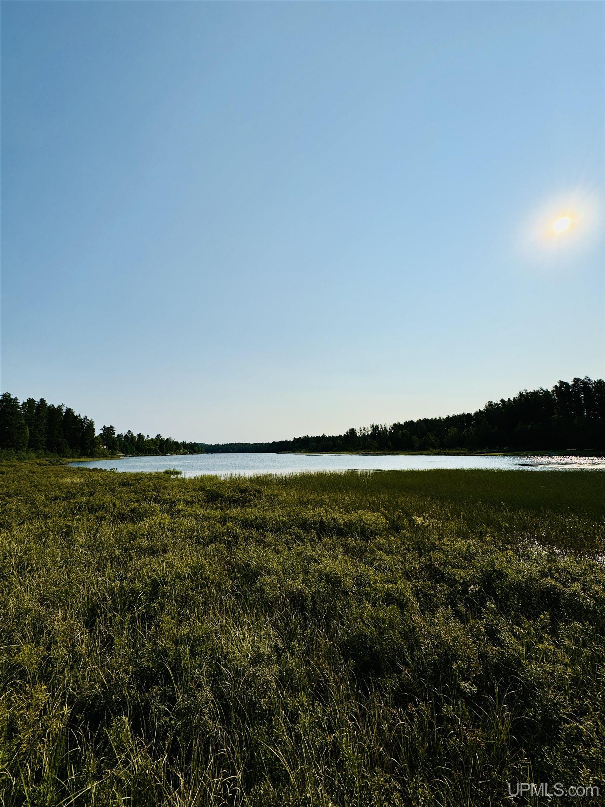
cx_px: 302
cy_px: 404
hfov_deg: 85.7
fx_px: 326
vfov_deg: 102.1
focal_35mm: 14
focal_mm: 2.22
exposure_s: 1/5650
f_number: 2.2
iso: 40
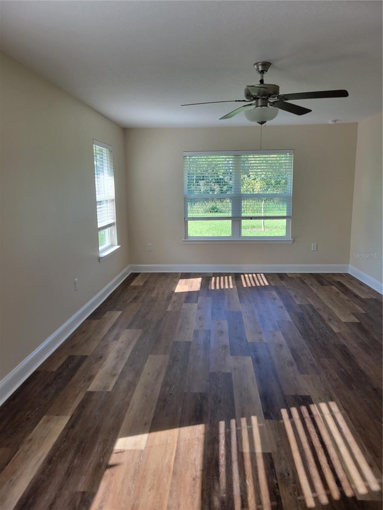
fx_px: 384
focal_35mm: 26
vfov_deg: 67.3
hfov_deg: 53.1
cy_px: 255
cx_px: 192
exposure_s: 1/120
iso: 50
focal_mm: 5.4
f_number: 1.8
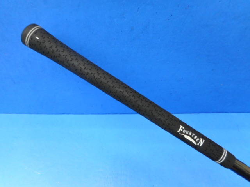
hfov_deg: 69.4
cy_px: 94
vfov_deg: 54.9
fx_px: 181
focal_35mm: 25
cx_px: 125
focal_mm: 4.5
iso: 180
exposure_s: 1/30
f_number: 3.7
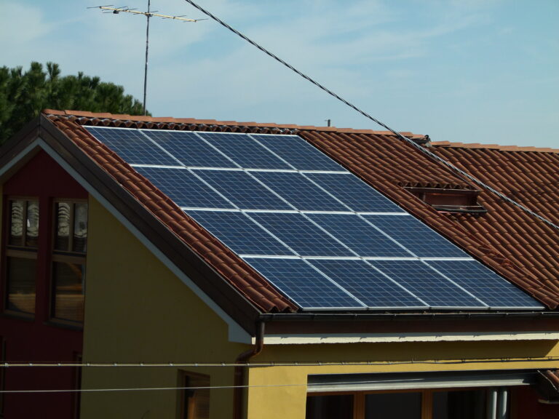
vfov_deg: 13.8
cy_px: 210
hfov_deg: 18.4
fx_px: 1728
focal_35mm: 107
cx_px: 280
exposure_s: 1/800
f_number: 4
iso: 100
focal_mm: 19.3
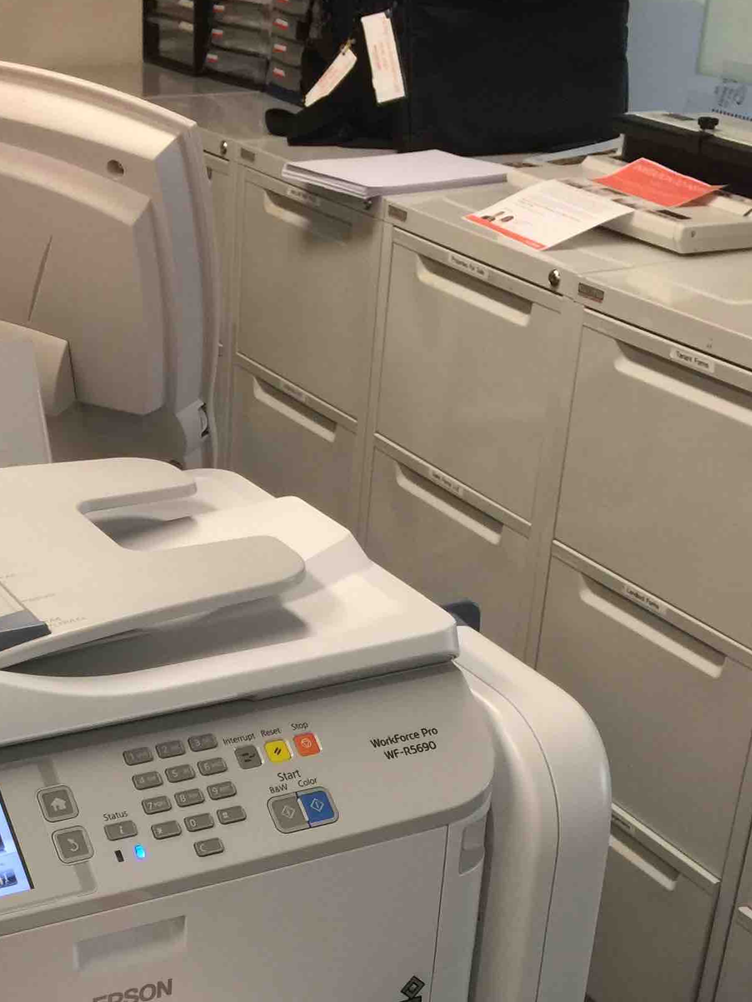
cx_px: 178
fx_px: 1709
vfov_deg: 31.4
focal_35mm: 59
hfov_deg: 24.5
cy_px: 872
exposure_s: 1/33
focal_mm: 4.15
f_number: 2.2
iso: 50
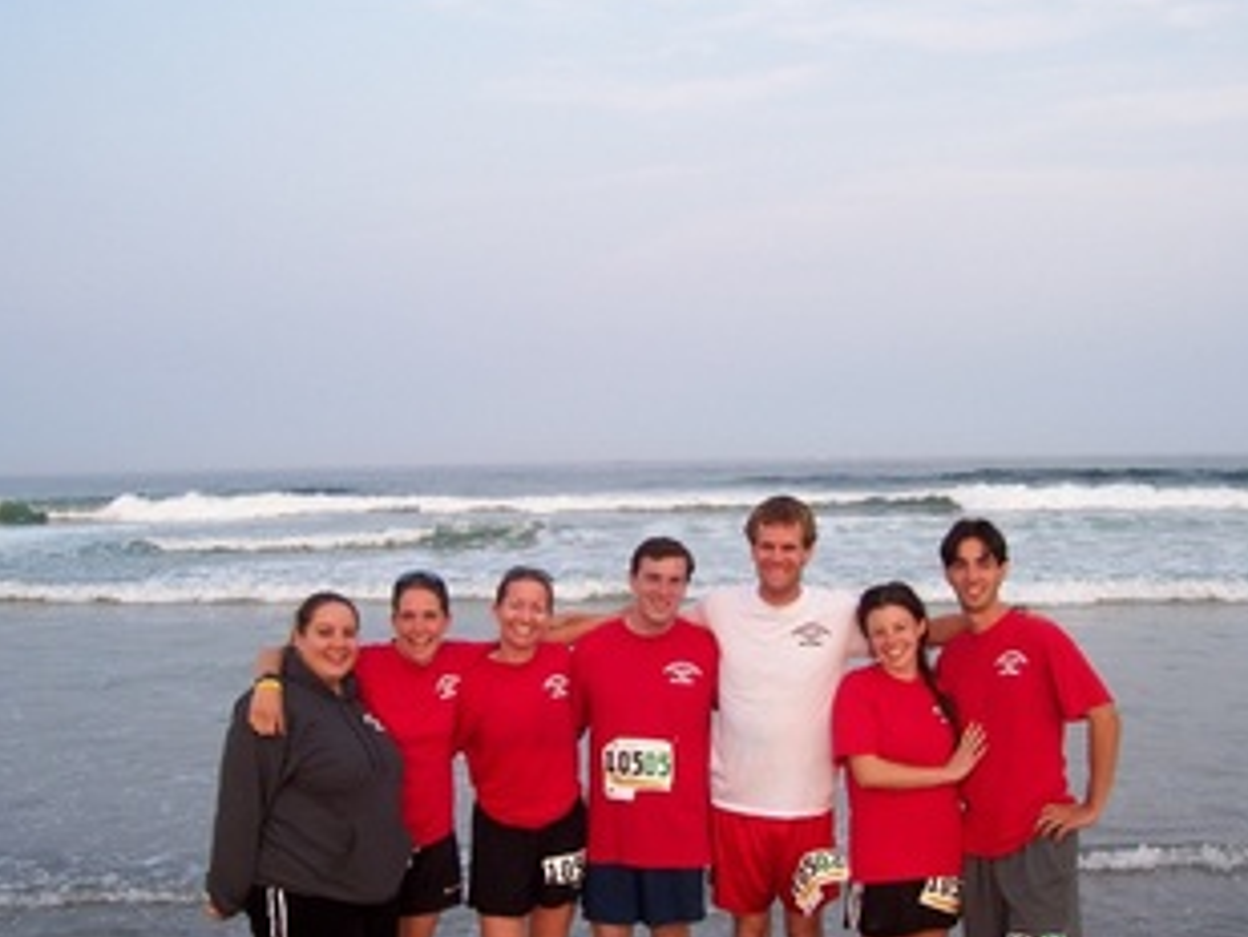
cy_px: 539
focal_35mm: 43
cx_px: 652
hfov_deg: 43.8
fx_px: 1551
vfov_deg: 33.6
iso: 80
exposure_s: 1/267
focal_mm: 5.6
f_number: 2.7
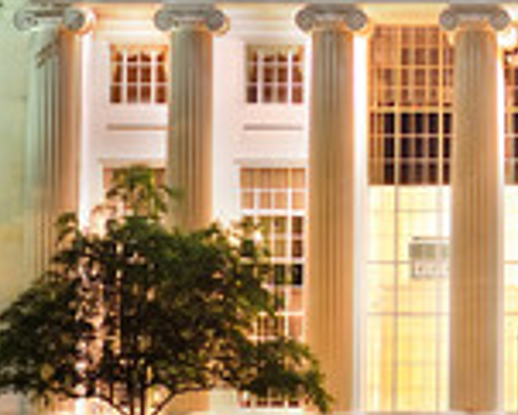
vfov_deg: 5.5
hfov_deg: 6.8
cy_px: -81
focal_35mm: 279
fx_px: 4280
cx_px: 722
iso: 200
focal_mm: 44
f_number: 4.8
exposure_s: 2
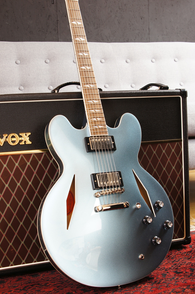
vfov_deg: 37.9
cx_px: 98
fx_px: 428
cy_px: 147
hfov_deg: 25.7
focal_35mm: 52
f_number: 7.1
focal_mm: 35
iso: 100
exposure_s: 1/2
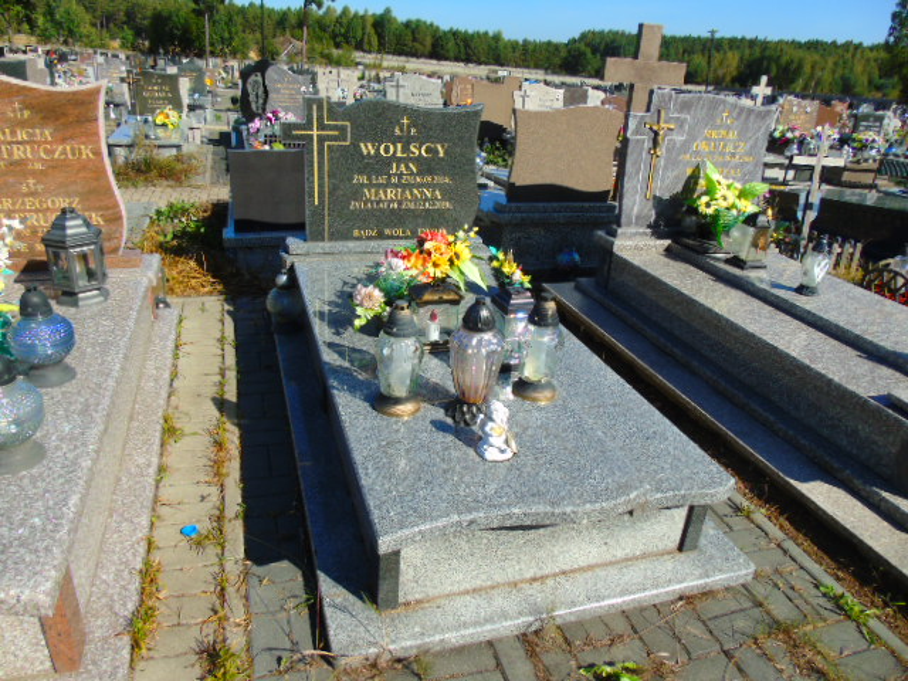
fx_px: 656
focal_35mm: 25
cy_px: 340
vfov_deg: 54.9
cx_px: 454
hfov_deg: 69.4
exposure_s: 1/1000
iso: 80
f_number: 3.4
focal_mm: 4.4
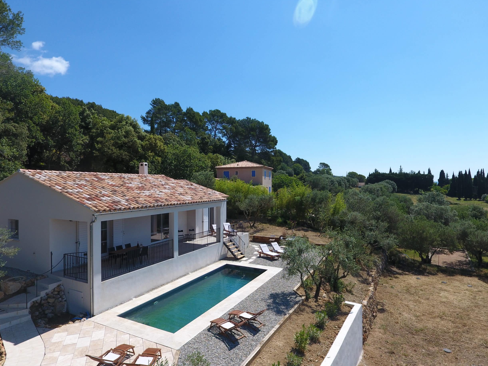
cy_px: 184
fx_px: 296
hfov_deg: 78.9
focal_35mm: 21
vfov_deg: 63.5
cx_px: 233
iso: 100
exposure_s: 1/1058
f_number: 2.8
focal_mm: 3.61
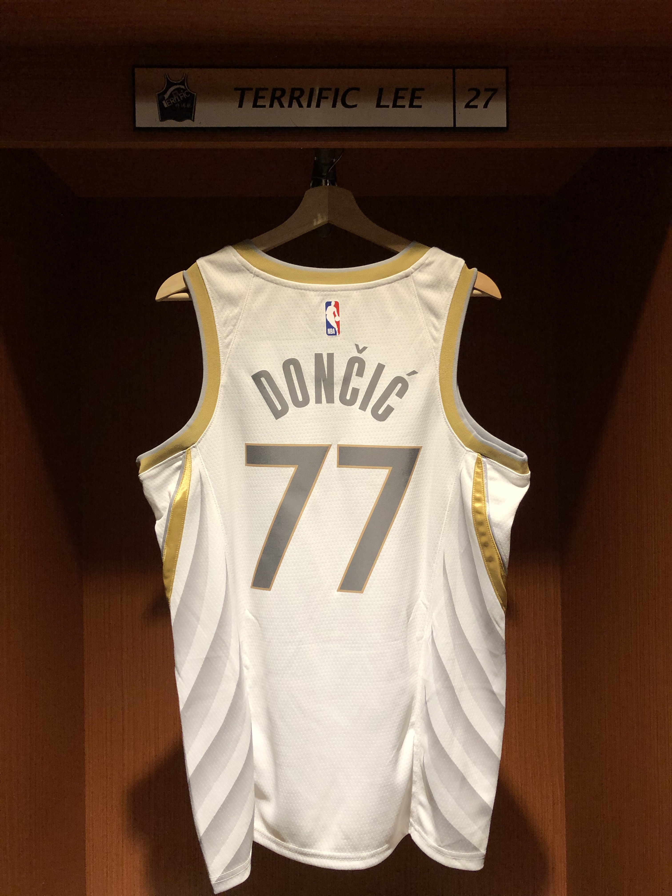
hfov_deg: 49.7
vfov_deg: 63.4
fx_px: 725
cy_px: 448
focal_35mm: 28
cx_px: 336
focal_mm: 3.99
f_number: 1.8
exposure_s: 1/30
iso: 25
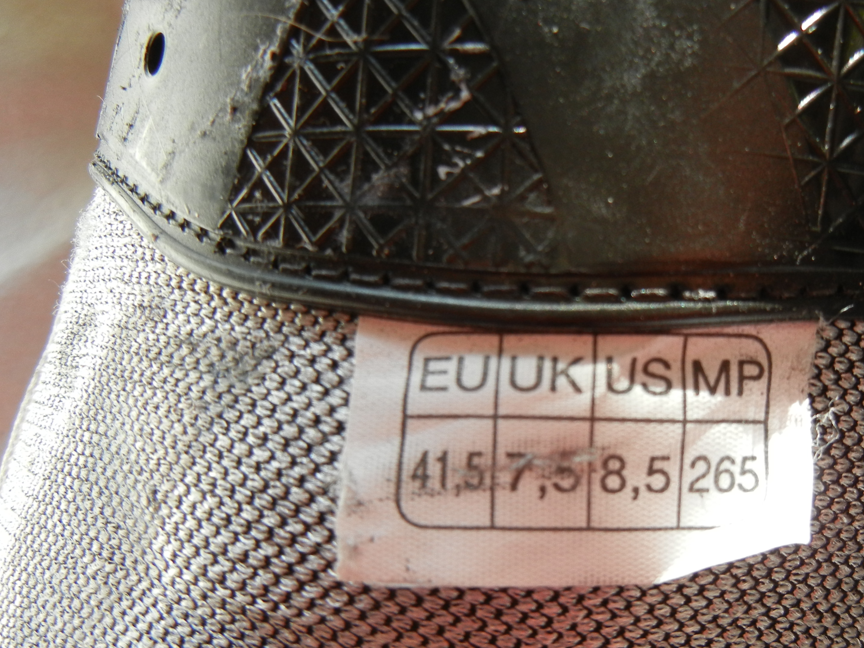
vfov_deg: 34.0
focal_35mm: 42
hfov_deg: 44.2
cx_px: 570
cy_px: 441
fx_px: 1048
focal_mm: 5.4
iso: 160
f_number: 3.5
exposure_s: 1/91.5
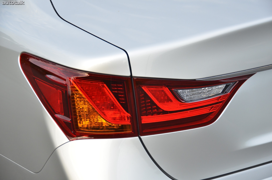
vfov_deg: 16.2
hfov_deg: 24.2
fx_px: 633
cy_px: 90
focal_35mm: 84
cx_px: 136
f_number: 4.8
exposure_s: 1/800
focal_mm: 56
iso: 800
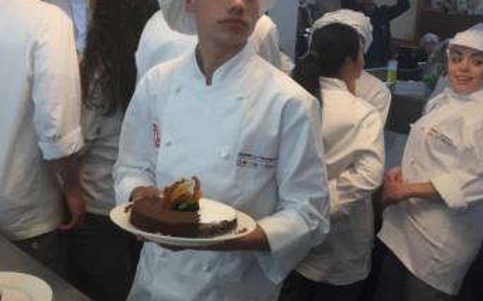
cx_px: 229
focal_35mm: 45
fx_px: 592
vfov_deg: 28.1
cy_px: 70
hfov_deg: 44.4
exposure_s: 1/33
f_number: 2.2
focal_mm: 4.15
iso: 40
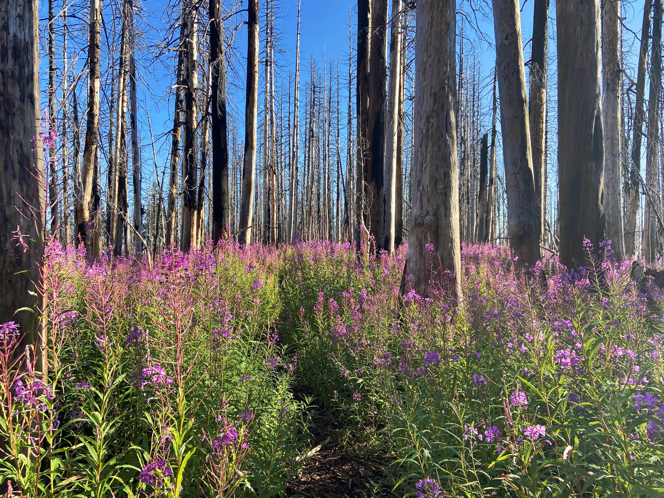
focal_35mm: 26
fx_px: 499
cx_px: 332
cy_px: 249
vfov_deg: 53.1
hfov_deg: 67.3
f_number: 1.8
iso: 32
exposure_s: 1/757
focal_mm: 4.25
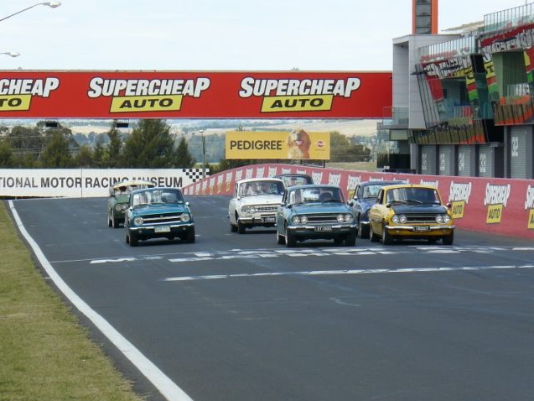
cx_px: 267
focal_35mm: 213
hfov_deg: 9.3
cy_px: 200
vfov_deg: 7.0
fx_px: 3286
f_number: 5.6
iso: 100
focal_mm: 35.4
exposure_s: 1/200
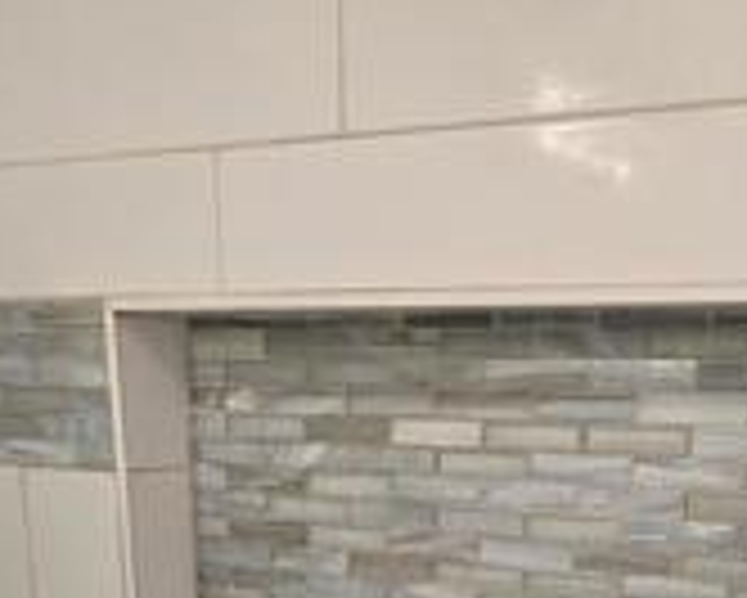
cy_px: 886
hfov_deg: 38.0
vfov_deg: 24.4
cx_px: 414
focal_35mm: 49
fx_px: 1084
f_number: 2.2
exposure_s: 1/60
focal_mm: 2.2
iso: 80
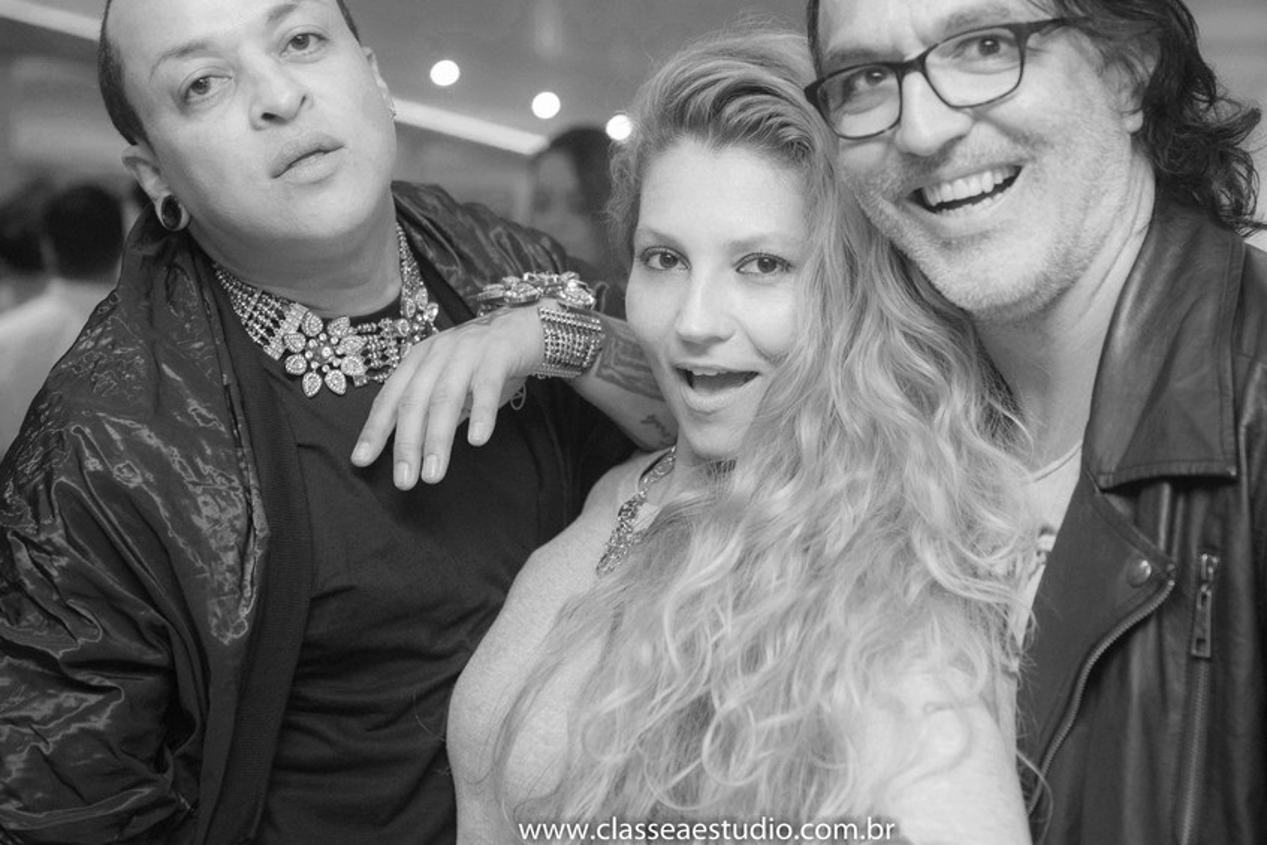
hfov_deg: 29.6
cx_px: 706
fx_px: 2393
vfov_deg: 20.0
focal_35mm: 68
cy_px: 287
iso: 3200
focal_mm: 48
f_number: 2.8
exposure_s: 1/400
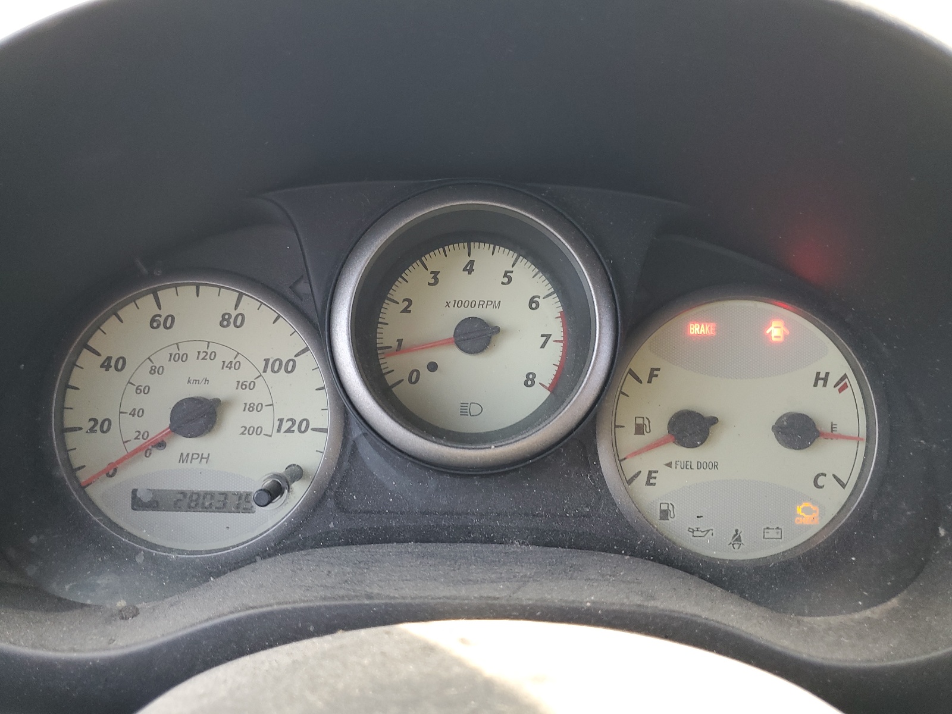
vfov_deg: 53.1
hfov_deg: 67.3
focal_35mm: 26
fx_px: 715
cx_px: 476
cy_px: 357
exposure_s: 1/120
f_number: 1.5
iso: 75
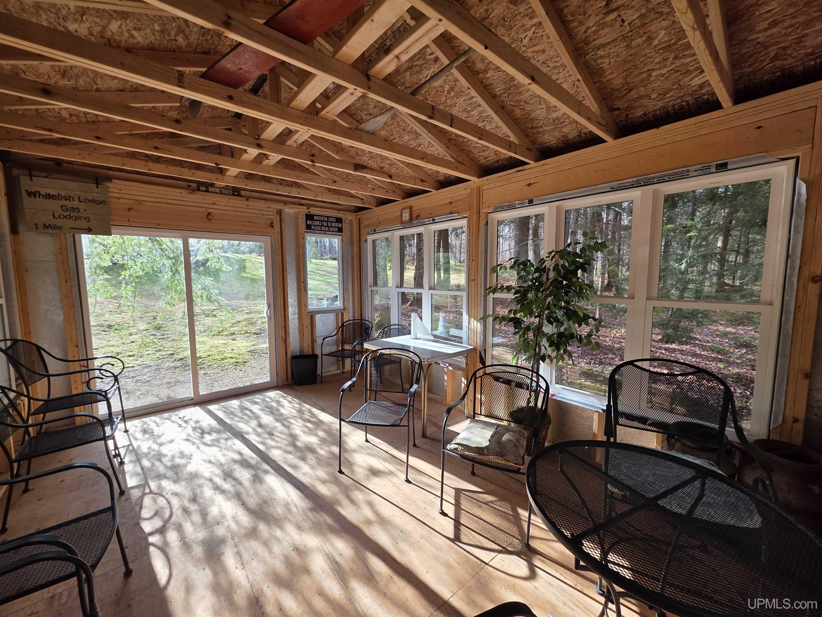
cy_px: 308
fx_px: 309
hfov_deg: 106.2
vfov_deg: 89.9
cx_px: 411
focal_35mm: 13
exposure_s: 1/120
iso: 25
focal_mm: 2.2
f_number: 1.9
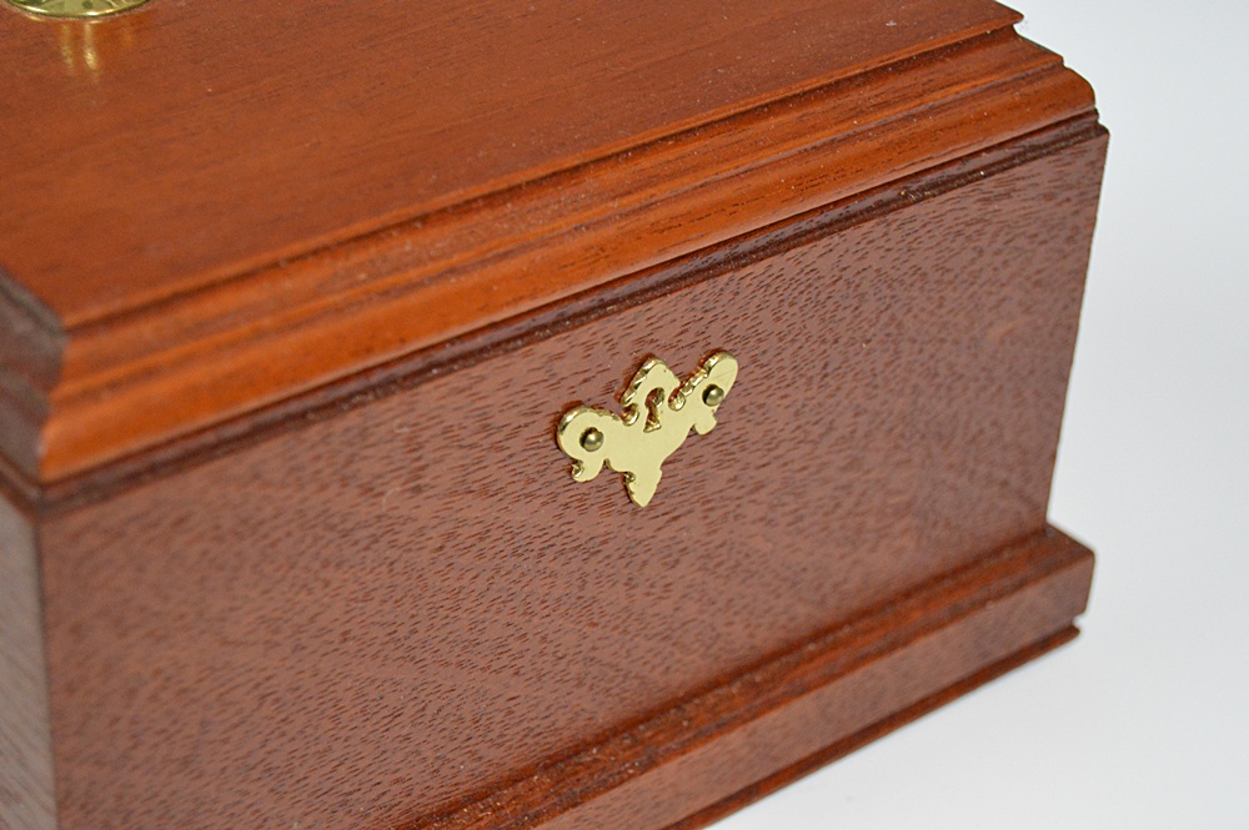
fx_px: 2860
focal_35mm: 82
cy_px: 415
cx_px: 624
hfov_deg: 24.6
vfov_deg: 16.5
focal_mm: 55
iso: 2800
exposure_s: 1/60
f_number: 5.6
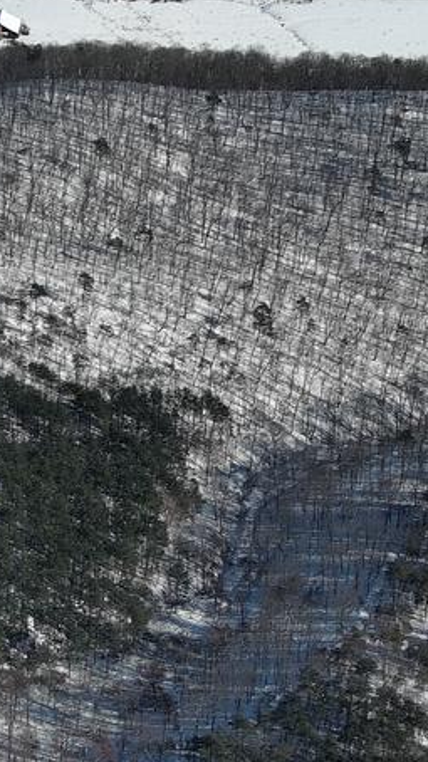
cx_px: 30
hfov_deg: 8.8
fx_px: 2767
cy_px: 353
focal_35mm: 137
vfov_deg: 15.7
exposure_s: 1/2342
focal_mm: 10.57
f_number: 2.8
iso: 100
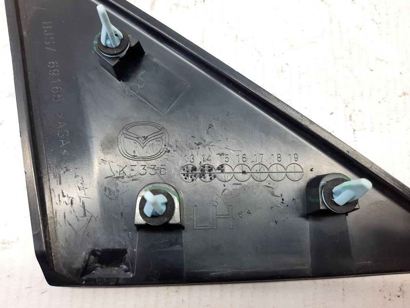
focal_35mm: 25
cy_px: 154
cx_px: 205
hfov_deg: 69.4
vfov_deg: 54.9
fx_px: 296
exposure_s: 1/50
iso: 125
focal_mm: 4.6
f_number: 2
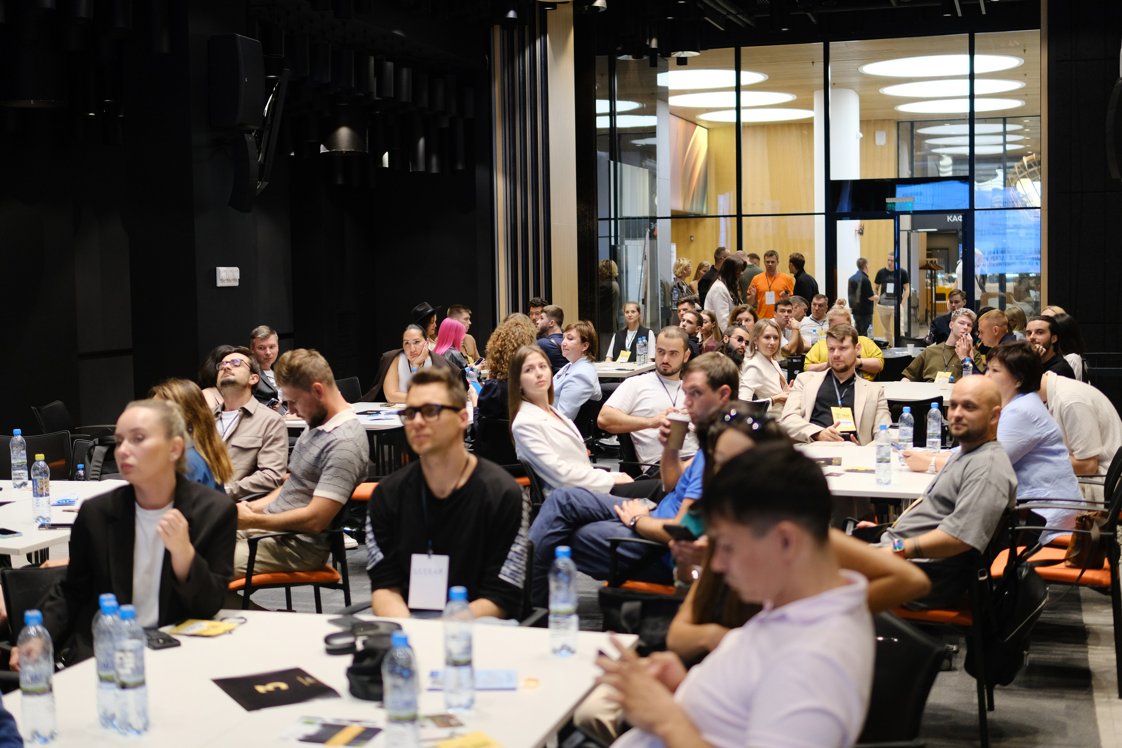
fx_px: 1402
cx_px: 561
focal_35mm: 45
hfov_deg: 43.6
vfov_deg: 29.9
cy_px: 374
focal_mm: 30
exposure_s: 1/125
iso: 800
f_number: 1.4
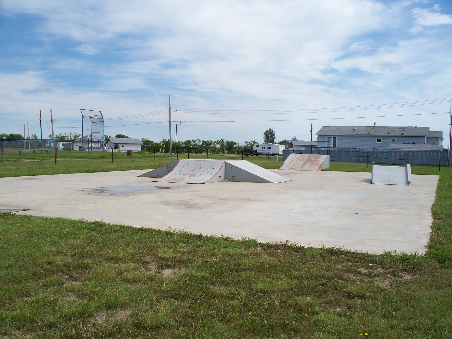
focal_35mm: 36
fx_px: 470
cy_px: 170
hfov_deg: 51.4
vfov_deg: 39.7
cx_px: 226
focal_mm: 7.54
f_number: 5
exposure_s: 1/500
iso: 64
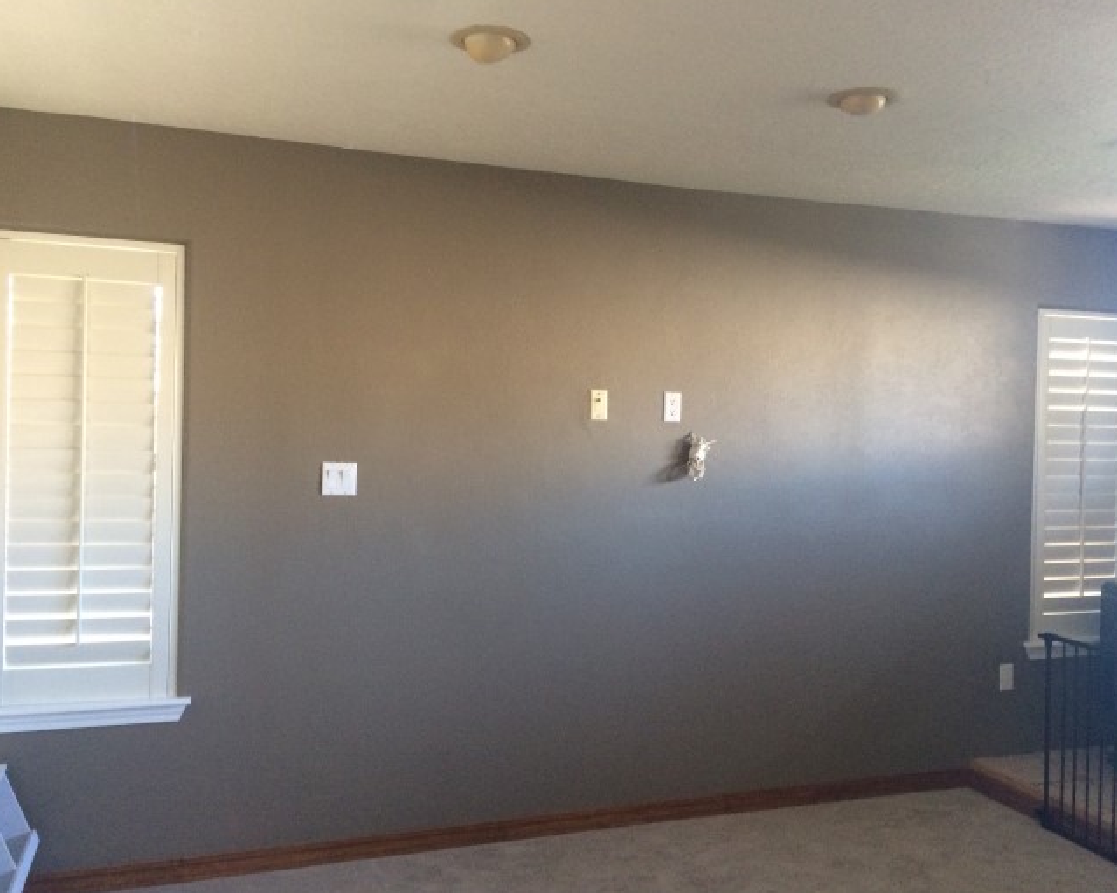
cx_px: 579
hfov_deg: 57.2
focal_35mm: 31
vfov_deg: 47.1
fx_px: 1025
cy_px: 445
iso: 160
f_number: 2.2
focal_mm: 4.15
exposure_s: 1/30
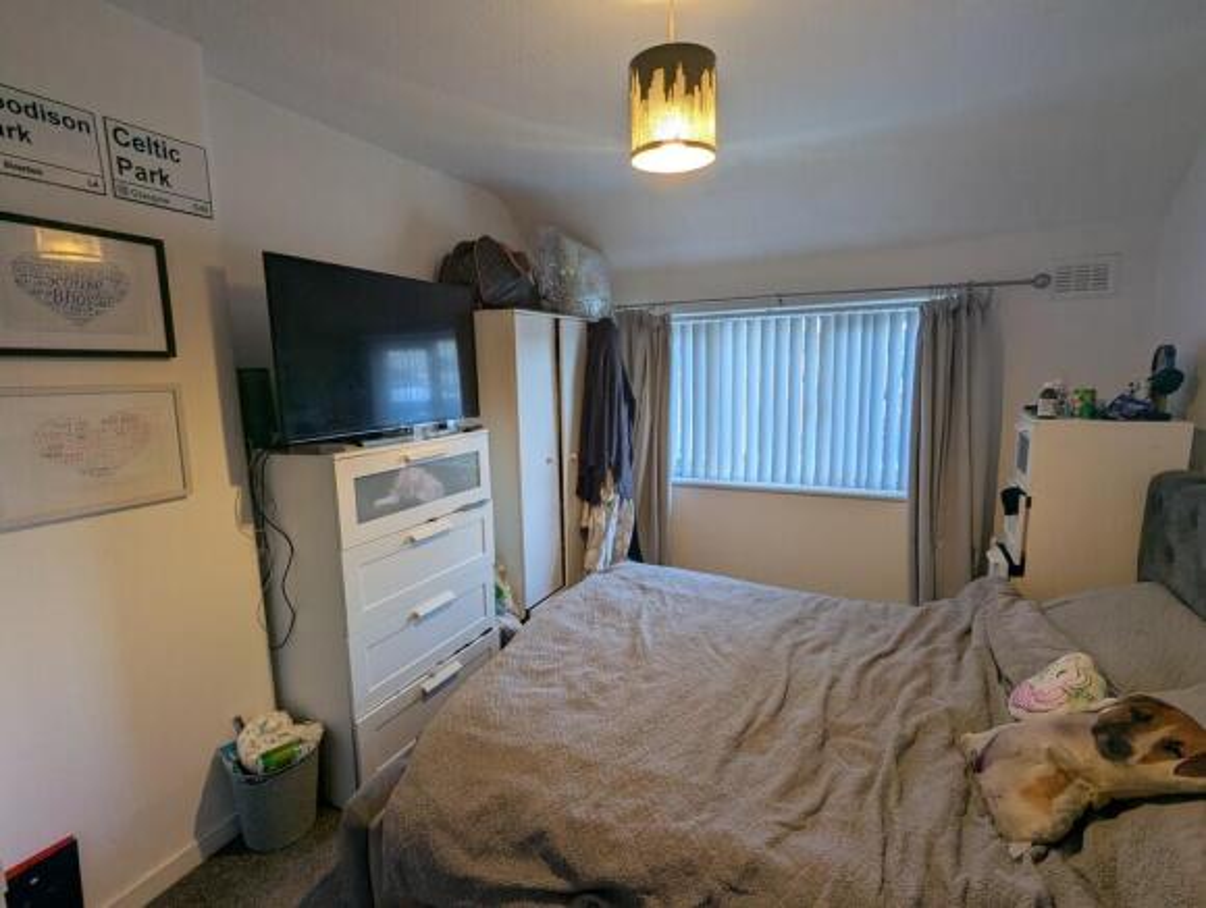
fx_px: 558
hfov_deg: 94.4
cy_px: 454
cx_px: 603
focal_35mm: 16
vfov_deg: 78.3
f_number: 2.2
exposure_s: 1/48.8
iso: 46
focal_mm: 2.35
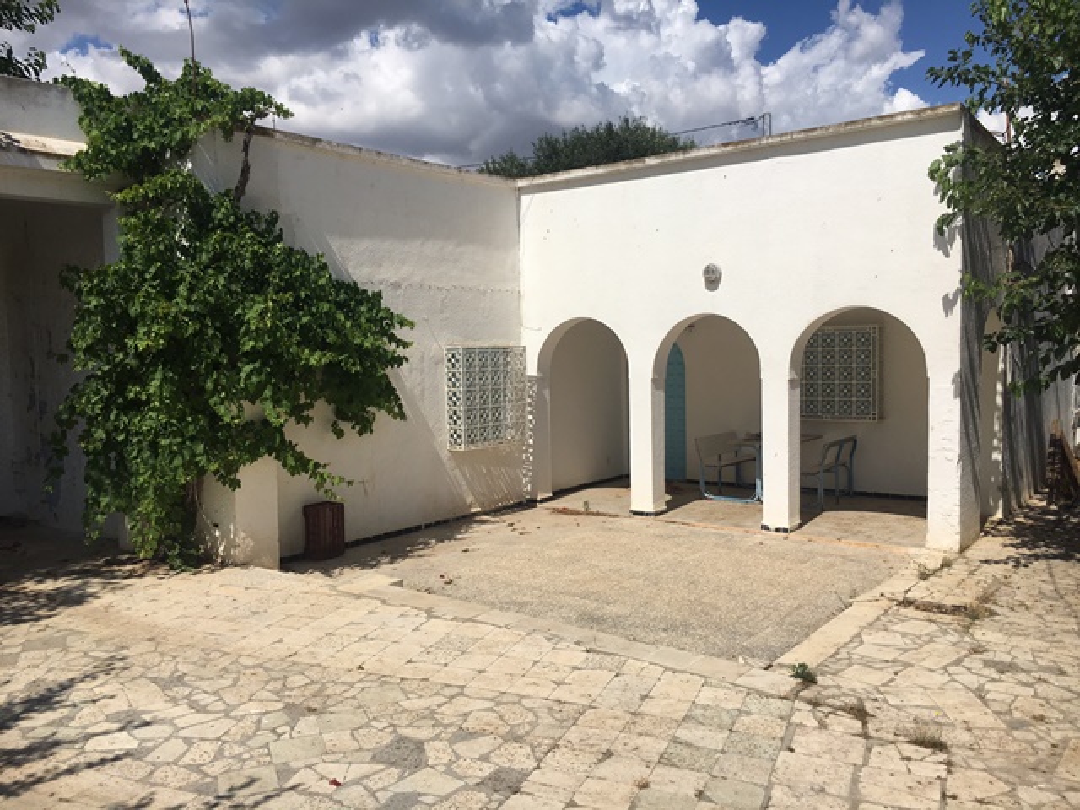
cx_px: 540
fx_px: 905
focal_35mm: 29
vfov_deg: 48.2
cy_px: 405
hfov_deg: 61.7
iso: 25
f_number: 2.2
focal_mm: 4.15
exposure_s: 1/4525
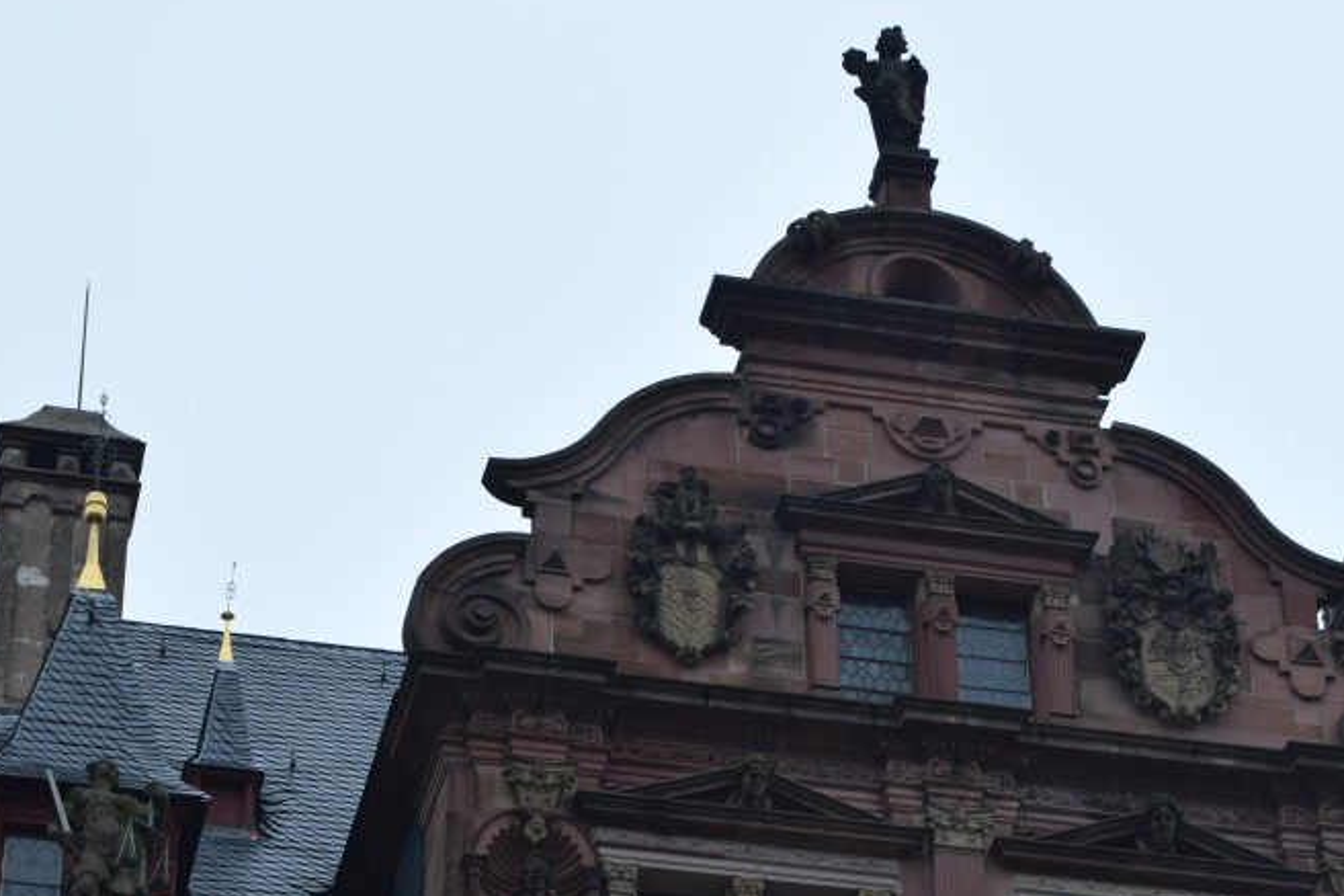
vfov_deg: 10.6
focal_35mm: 129
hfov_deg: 15.9
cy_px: 638
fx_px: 4806
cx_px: 807
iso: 400
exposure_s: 1/250
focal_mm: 55
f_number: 8
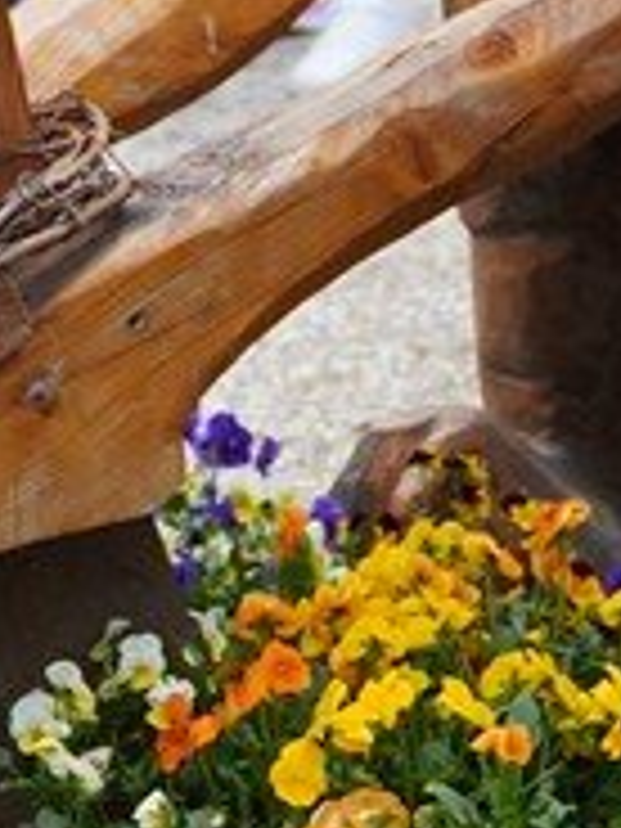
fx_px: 5382
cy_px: -124
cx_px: 135
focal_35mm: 225
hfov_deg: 6.6
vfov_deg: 8.7
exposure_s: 1/3200
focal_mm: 28
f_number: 2.8
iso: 1000
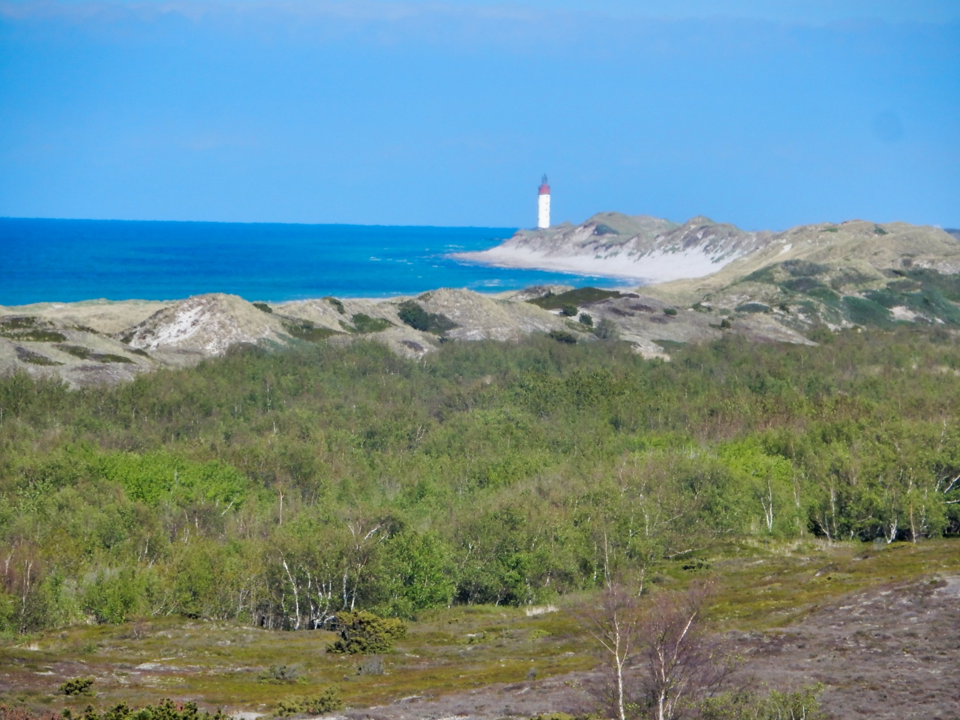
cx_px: 480
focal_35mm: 380
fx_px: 10538
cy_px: 360
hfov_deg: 5.2
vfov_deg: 3.9
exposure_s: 1/400
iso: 125
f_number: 6.3
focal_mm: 67.8
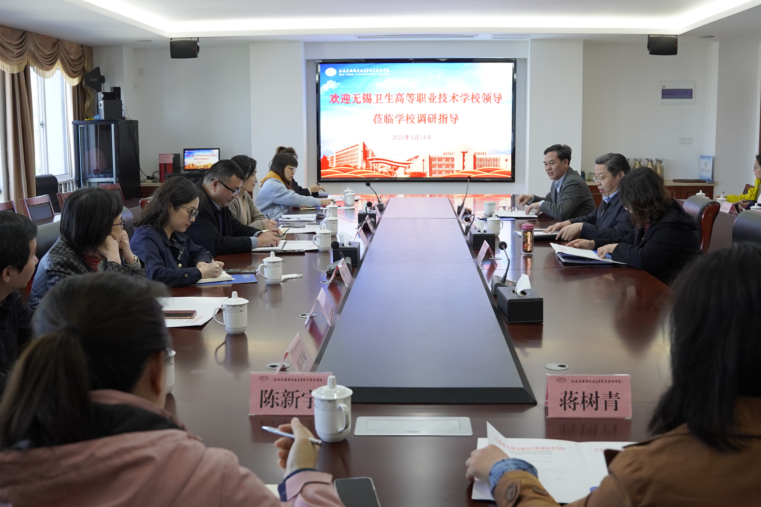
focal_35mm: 37
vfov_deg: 35.9
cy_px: 255
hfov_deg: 51.9
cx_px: 390
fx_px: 782
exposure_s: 1/160
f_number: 4
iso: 1600
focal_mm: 24
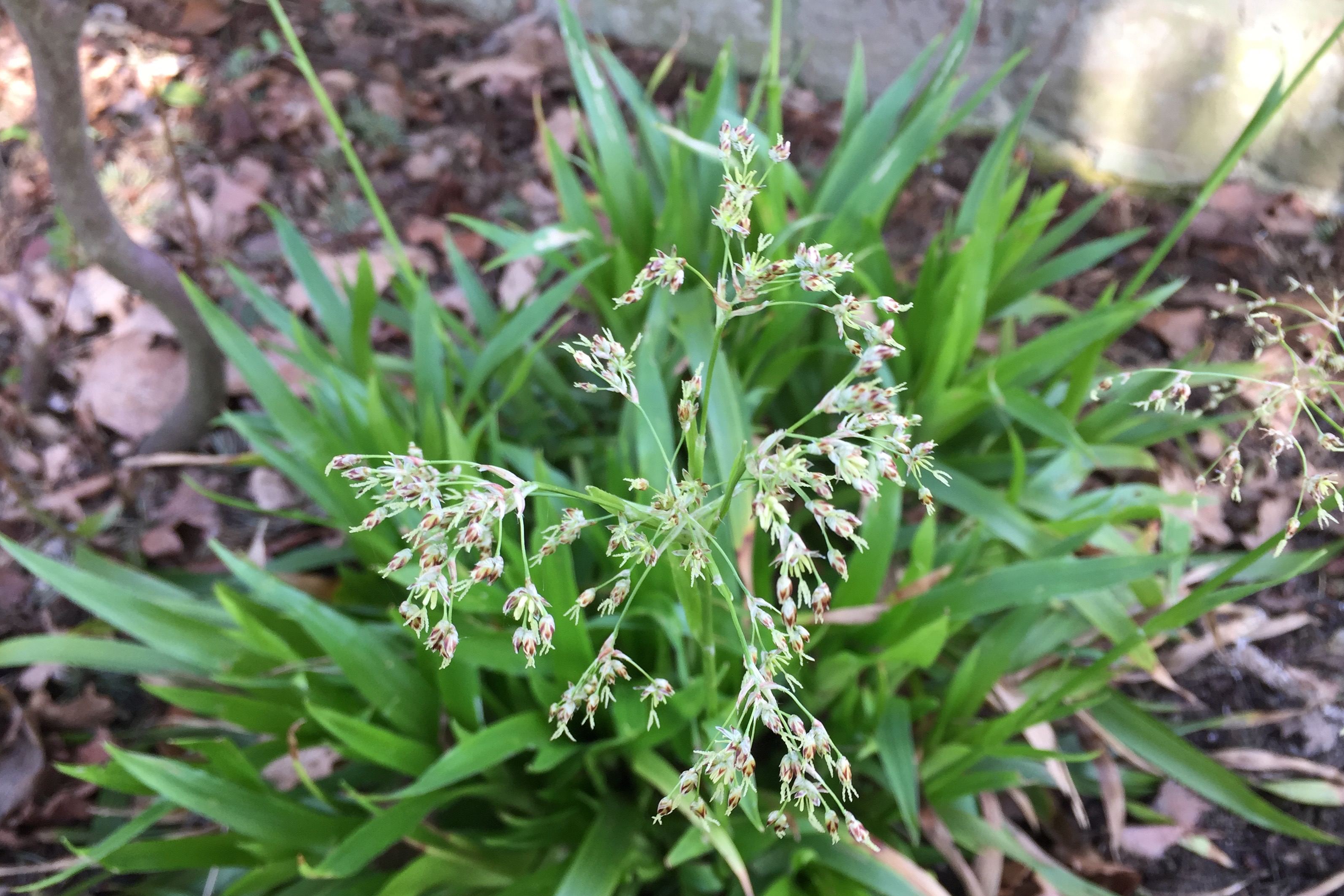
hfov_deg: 60.3
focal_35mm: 31
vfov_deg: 42.3
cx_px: 676
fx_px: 1157
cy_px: 497
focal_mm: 4.15
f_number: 2.2
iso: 50
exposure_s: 1/100
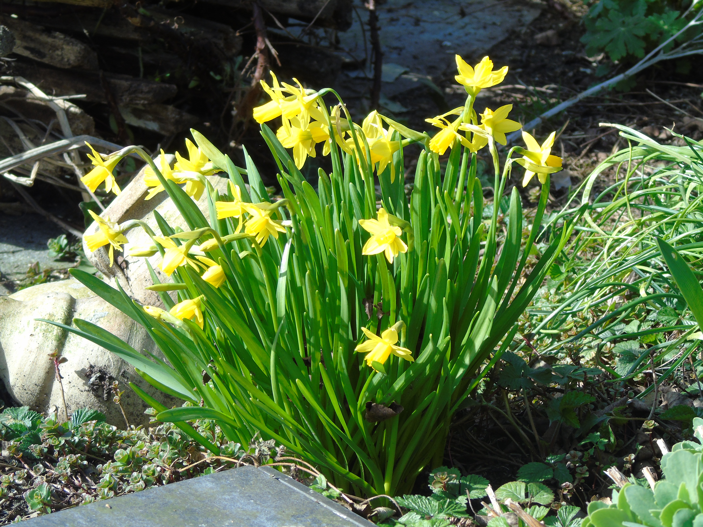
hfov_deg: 9.3
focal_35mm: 212
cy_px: 264
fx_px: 4305
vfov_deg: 7.0
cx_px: 352
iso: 80
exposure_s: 1/160
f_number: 4.7
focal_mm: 38
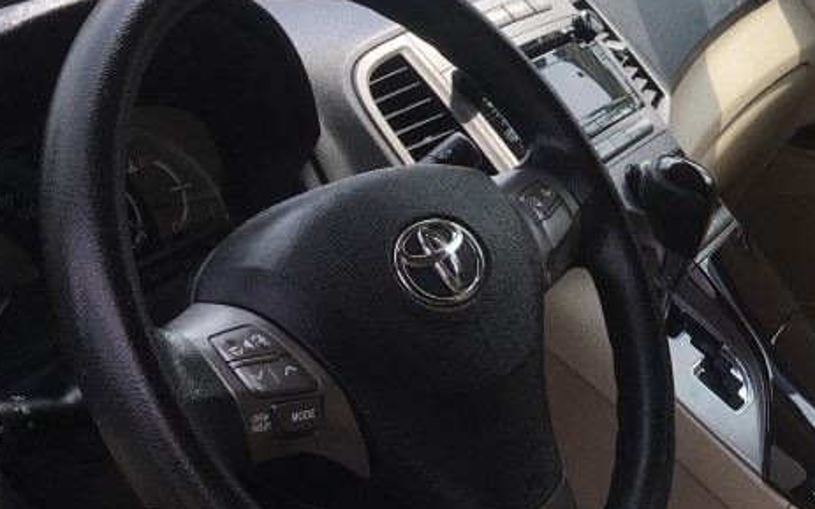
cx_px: 778
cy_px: 178
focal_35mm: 68
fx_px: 1510
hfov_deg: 28.7
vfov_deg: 19.1
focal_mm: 4.15
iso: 25
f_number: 2.2
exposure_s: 1/574
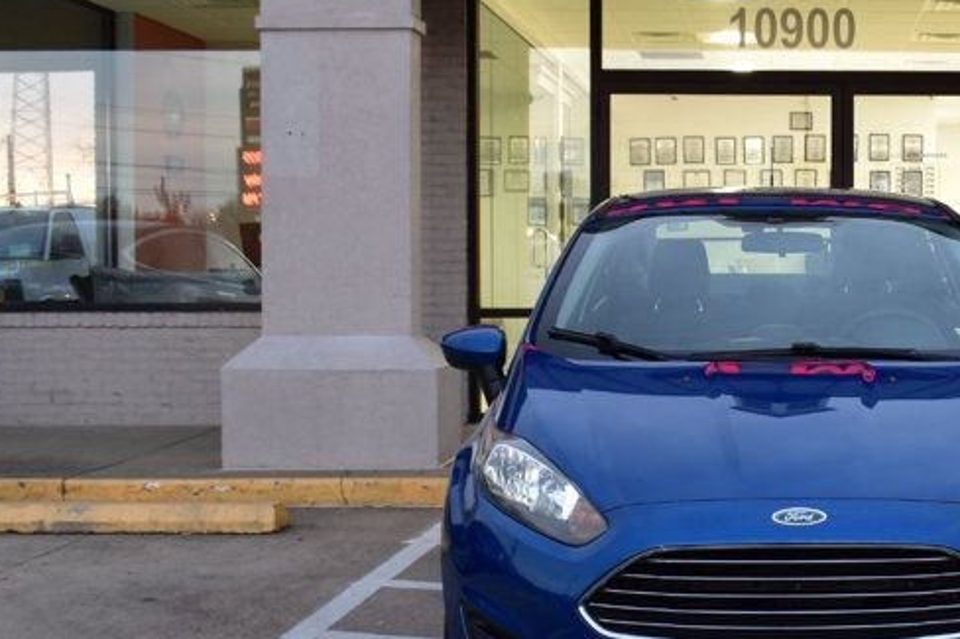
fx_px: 1679
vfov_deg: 21.6
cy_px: 334
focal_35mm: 63
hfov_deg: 30.2
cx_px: 899
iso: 400
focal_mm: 20
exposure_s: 1/20
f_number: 6.3
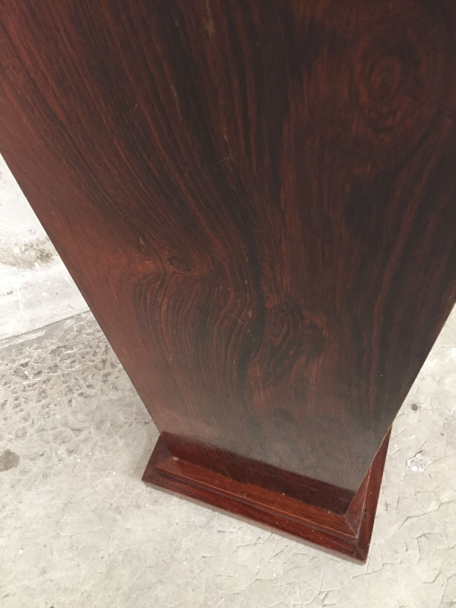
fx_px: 509
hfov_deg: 48.2
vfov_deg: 61.7
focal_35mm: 29
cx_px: 228
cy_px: 304
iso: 250
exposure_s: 1/17
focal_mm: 4.15
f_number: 2.2
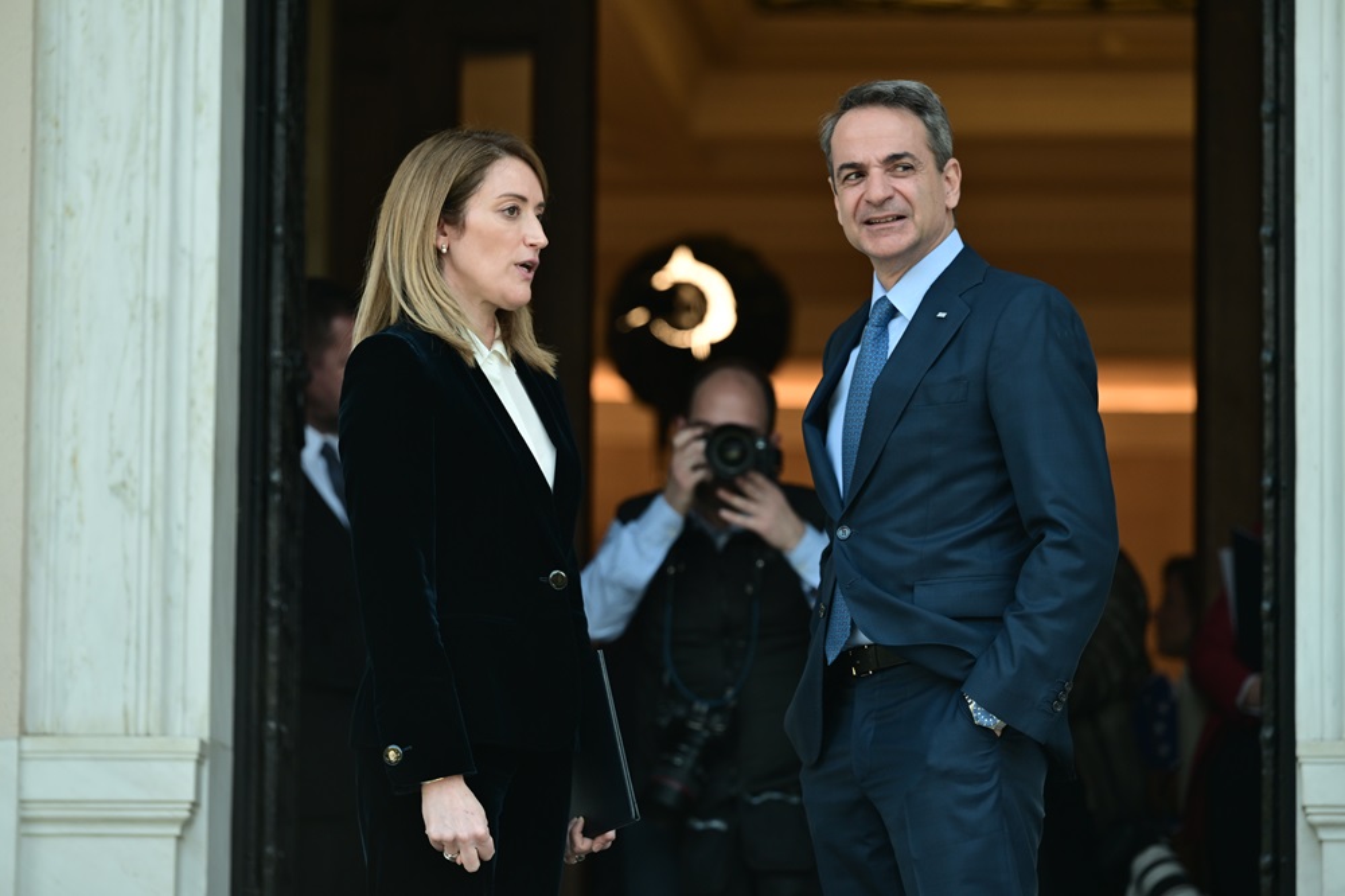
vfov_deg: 6.9
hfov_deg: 10.3
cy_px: 448
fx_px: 7469
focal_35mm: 200
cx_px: 672
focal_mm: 200
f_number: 4.5
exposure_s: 1/320
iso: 400
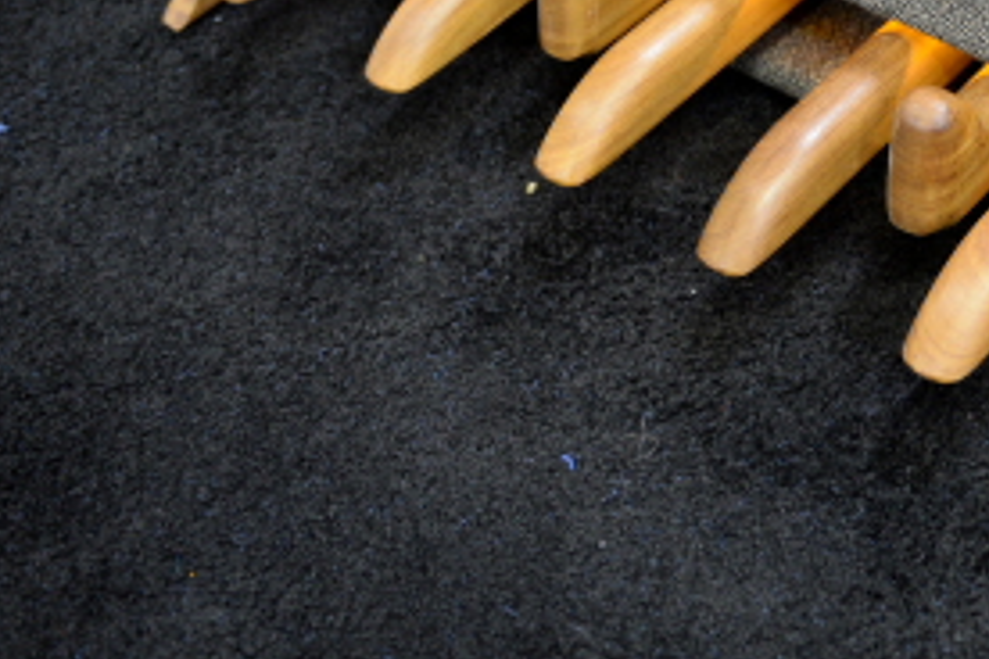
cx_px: 1120
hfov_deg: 23.8
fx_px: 2170
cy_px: 82
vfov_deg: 17.1
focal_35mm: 79
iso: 800
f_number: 2.8
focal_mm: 29
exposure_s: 1/25
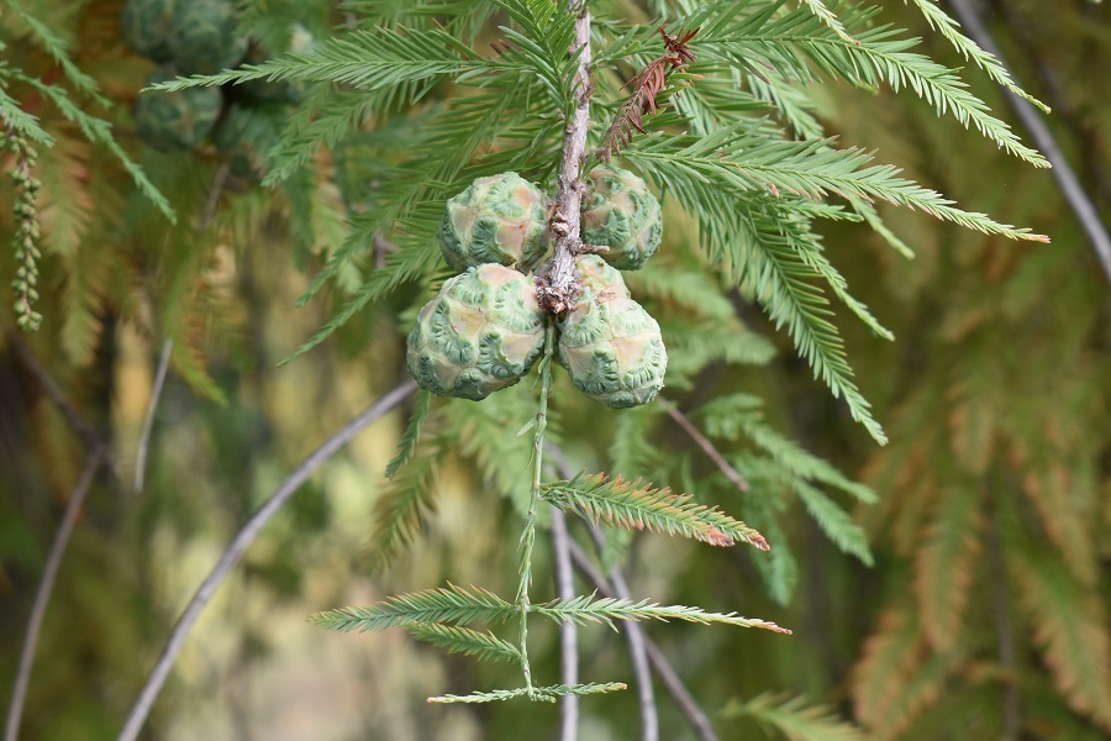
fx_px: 2546
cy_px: 370
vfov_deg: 16.6
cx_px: 556
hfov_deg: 24.6
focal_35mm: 82
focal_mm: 55
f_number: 6.3
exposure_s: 1/160
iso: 400
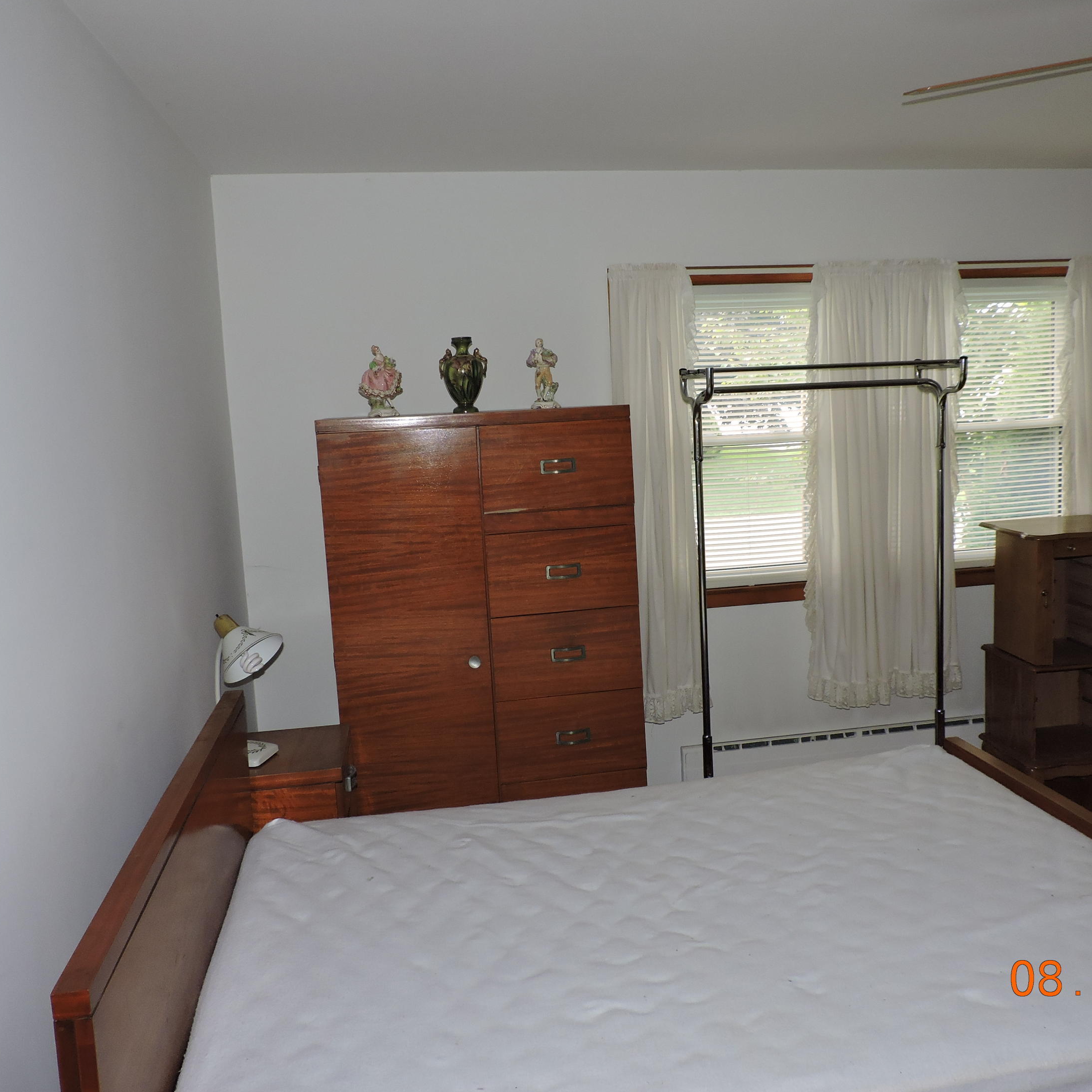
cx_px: 604
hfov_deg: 55.5
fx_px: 1035
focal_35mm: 29
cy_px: 538
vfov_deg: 55.6
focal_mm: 4.3
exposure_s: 1/30
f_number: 3
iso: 200
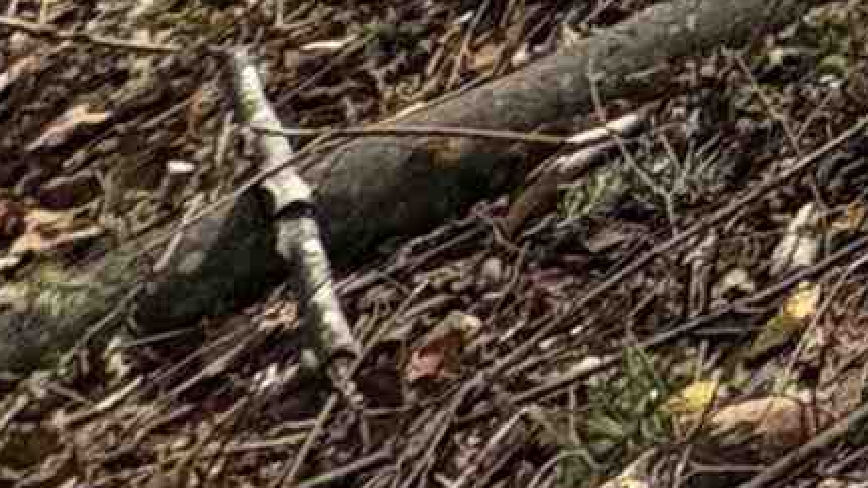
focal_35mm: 109
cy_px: -1718
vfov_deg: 6.9
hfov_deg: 11.3
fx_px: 2509
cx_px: 2624
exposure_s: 1/4630
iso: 40
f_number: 2.2
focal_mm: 2.22
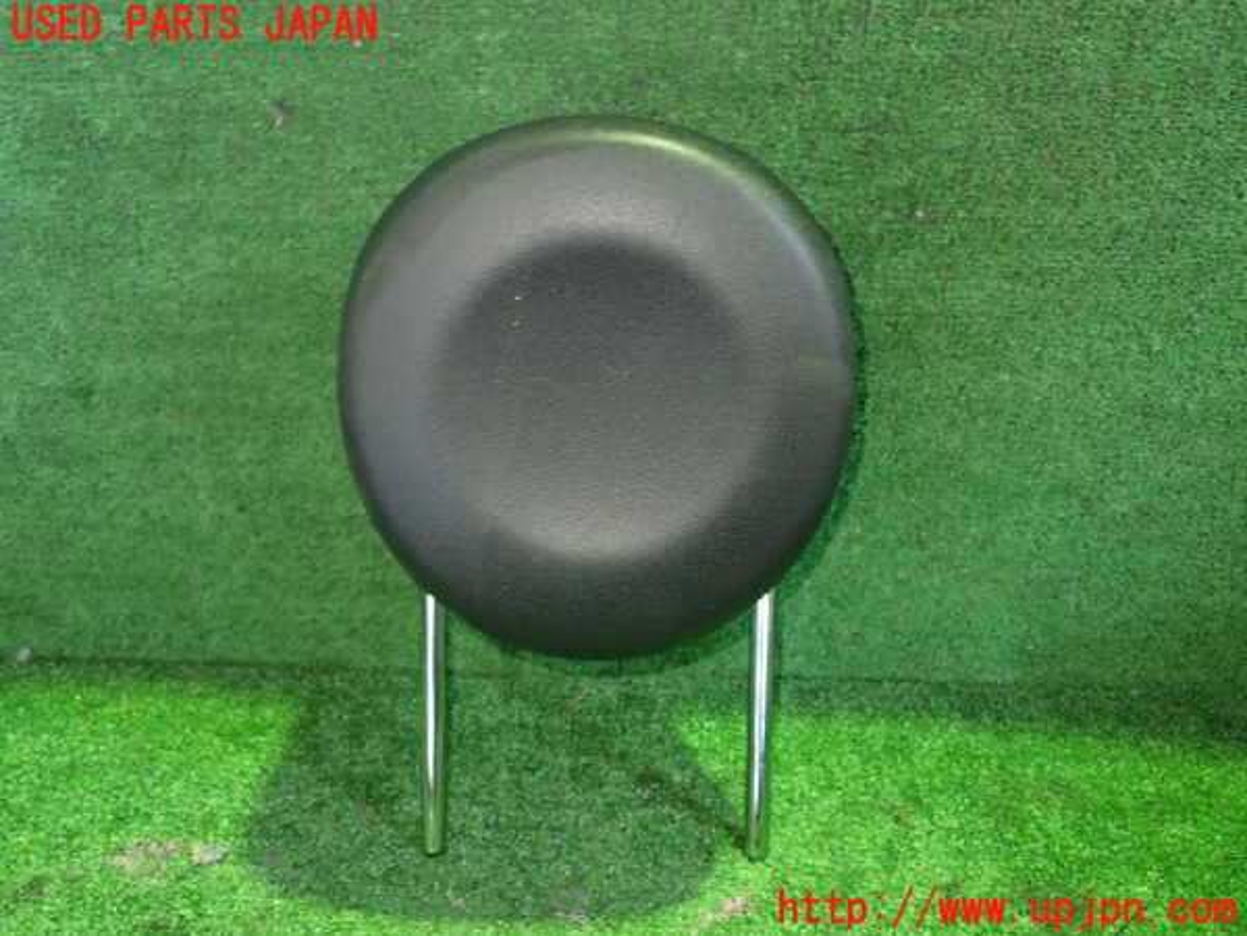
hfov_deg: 51.4
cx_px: 624
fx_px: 1297
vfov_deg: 39.7
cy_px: 468
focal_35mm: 36
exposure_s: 1/15
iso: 800
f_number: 2.5
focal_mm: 6.37
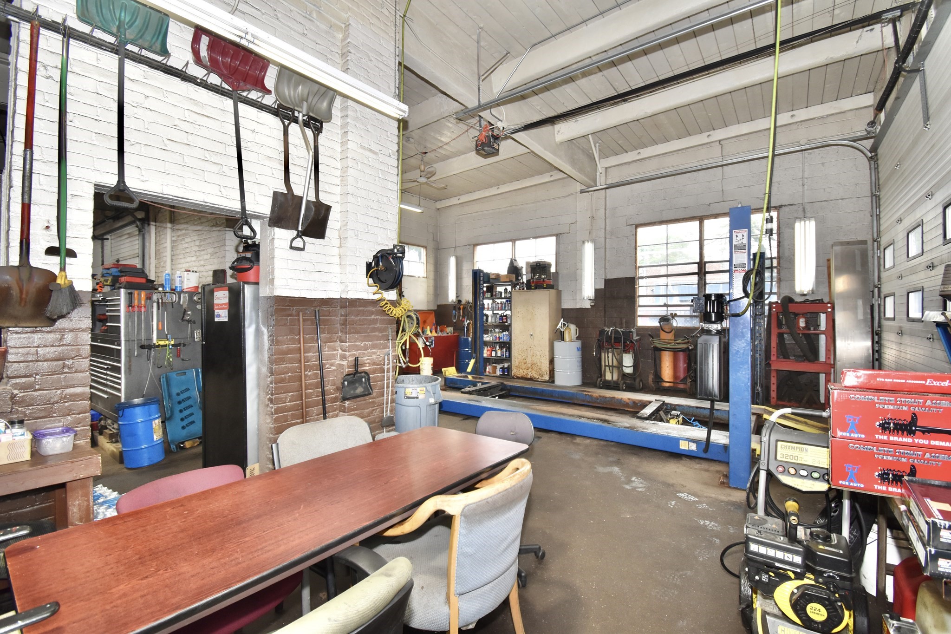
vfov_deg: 77.3
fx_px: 396
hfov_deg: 100.4
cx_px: 476
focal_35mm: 15
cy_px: 317
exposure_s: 1/200
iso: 800
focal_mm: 10
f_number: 5
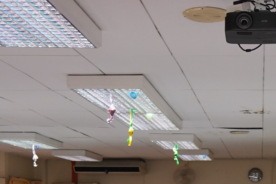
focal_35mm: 79
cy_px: 244
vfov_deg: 16.3
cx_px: 278
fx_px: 606
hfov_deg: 24.5
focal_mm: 17
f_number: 2.8
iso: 1250
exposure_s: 1/250
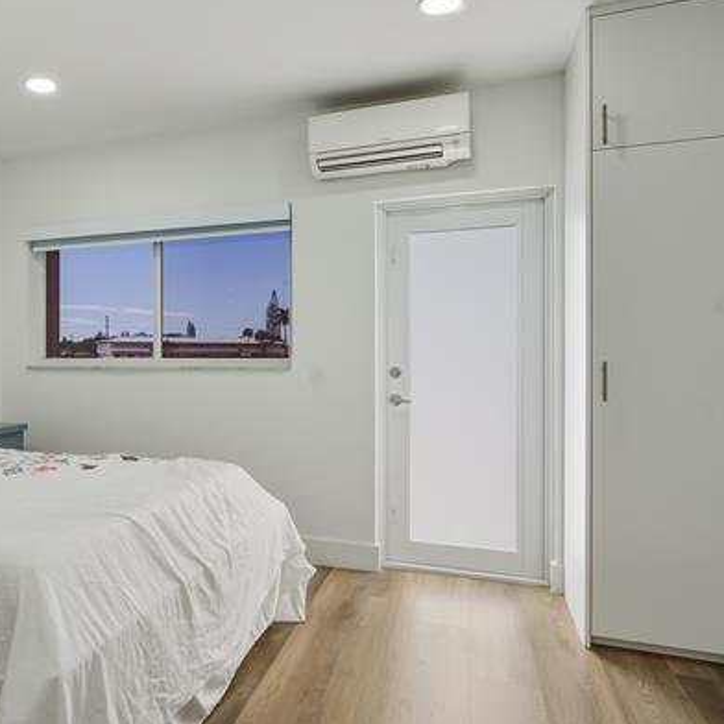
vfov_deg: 60.9
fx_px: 615
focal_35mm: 26
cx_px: 194
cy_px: 366
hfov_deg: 58.2
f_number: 8
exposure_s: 1/200
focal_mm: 15
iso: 200
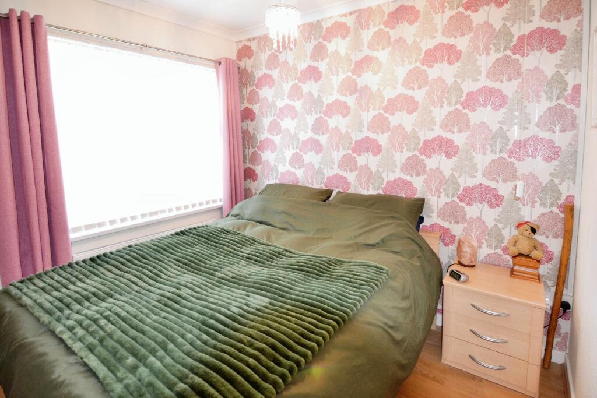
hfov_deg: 95.0
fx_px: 274
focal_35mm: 16
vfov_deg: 72.1
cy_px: 199
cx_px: 298
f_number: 2.8
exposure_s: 1/60
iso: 640
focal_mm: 11
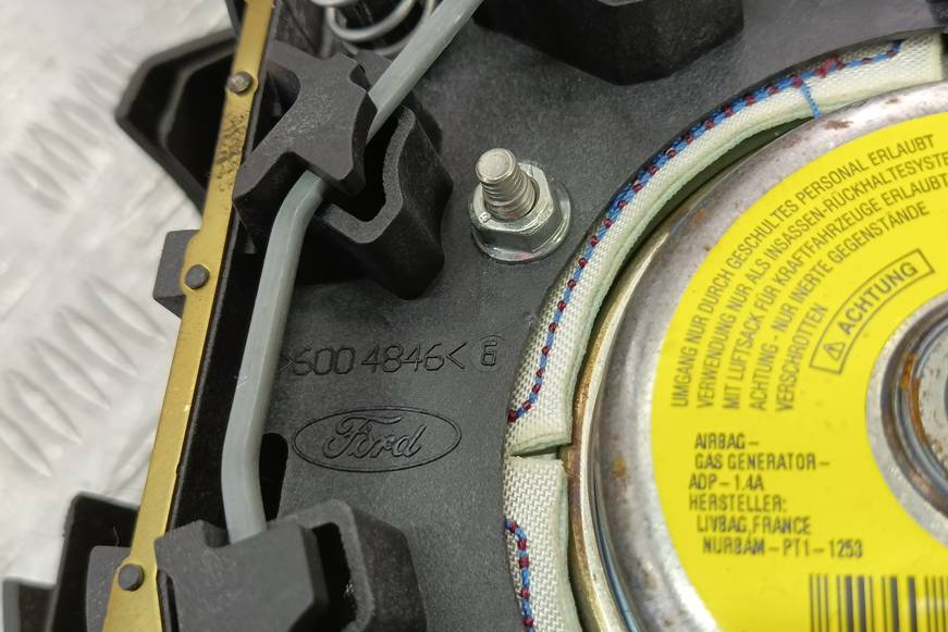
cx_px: 514
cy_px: 348
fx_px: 869
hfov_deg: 57.1
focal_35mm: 33
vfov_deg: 39.9
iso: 163
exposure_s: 1/50
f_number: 1.6
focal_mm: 4.11
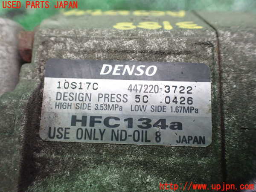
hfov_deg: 60.0
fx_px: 222
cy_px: 96
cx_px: 128
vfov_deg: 46.8
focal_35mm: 30
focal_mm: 5.4
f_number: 2.3
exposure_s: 1/30
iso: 800
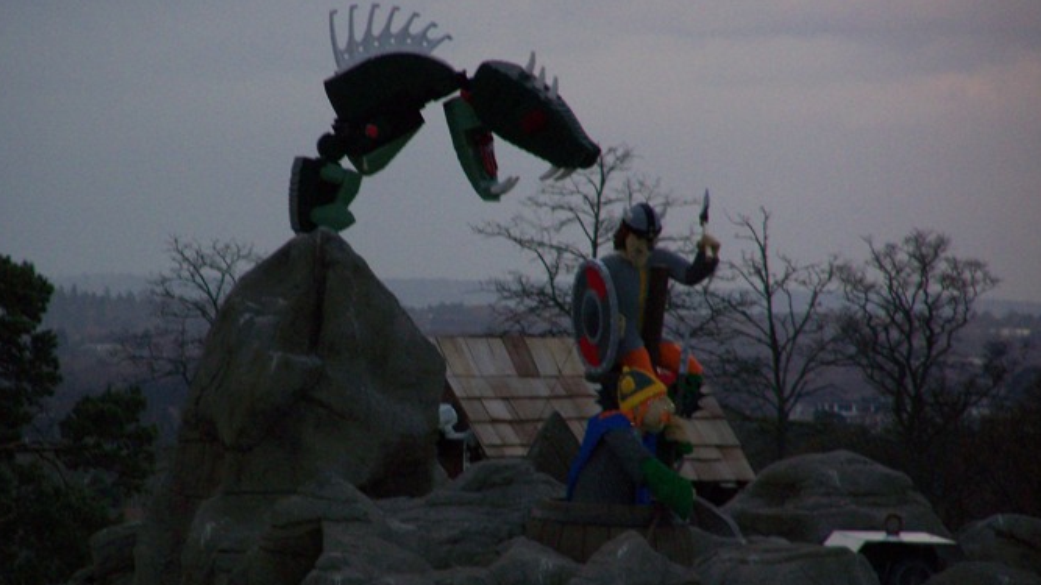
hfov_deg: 4.5
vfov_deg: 2.5
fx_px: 13165
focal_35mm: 477
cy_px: 321
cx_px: 481
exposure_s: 1/400
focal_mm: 63
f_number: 3.7
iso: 160
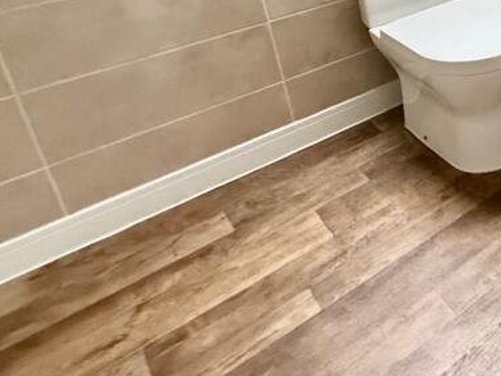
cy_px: -56
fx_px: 550
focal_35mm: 38
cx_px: 655
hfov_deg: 34.3
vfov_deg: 32.3
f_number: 2.2
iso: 640
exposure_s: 1/50
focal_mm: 2.22
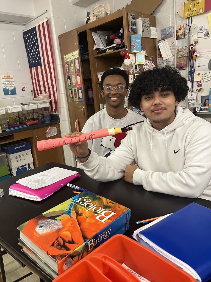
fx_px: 211
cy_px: 141
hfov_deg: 53.1
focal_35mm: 26
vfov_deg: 67.3
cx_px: 106
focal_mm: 5.1
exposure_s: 1/60
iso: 200
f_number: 1.6
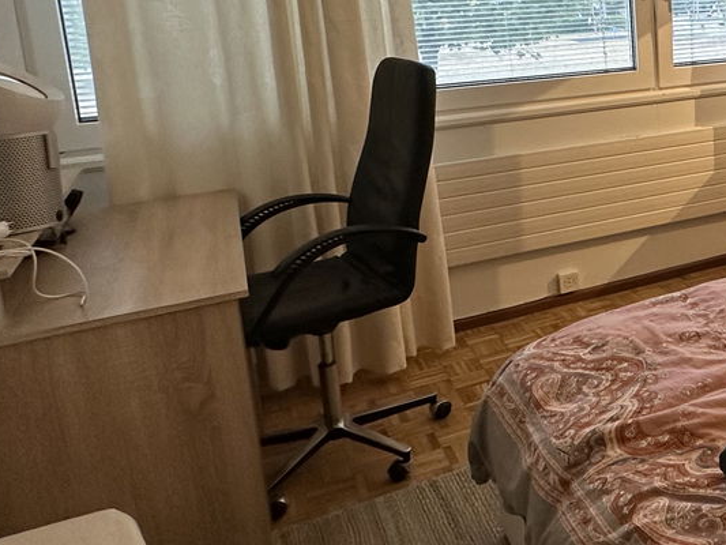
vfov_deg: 33.4
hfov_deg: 36.5
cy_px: 109
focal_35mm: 42
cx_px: 832
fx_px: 881
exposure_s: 1/50
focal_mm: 2.22
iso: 160
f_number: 2.2
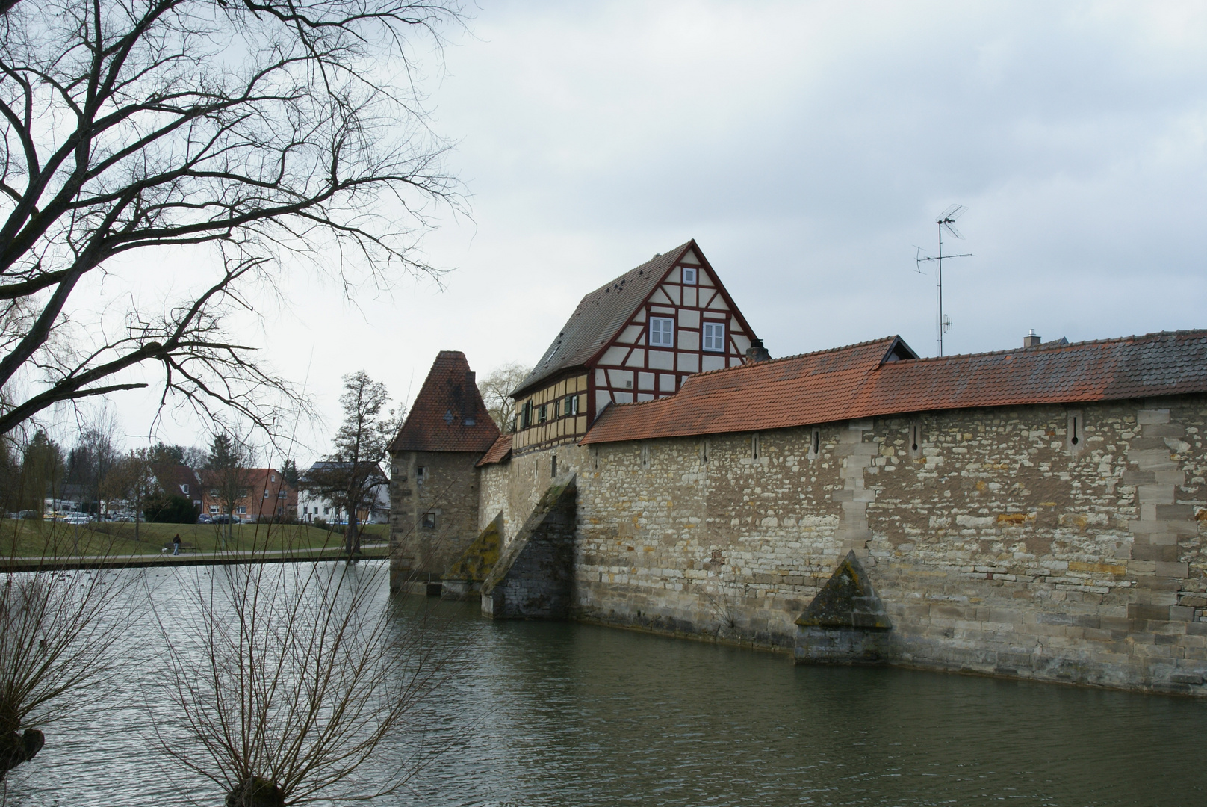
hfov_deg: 46.4
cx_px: 604
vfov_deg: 31.9
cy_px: 404
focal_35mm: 42
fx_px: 1409
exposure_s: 1/160
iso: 100
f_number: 11
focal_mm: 28
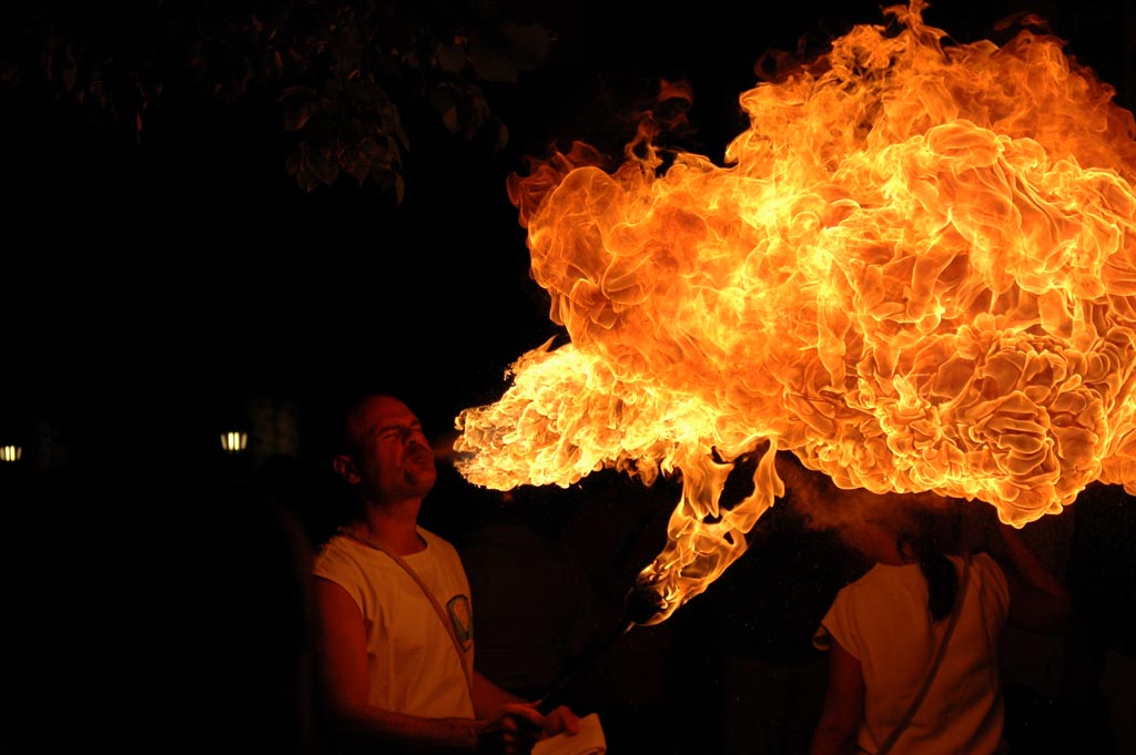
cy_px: 378
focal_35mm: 90
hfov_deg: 22.6
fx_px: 2838
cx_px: 568
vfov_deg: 15.2
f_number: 4.8
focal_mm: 60
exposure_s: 1/1000
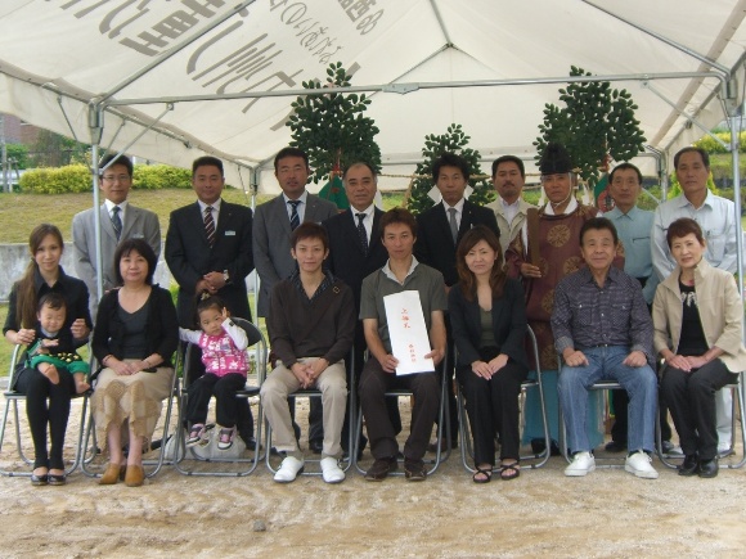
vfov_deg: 37.7
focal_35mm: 38
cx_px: 373
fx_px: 819
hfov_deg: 49.0
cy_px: 280
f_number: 2.8
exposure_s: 1/160
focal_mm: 7.9
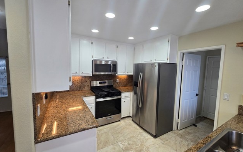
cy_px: 78
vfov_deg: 78.6
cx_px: 121
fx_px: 93
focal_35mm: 14
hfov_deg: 105.3
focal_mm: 2.2
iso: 80
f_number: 2.2
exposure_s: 1/60
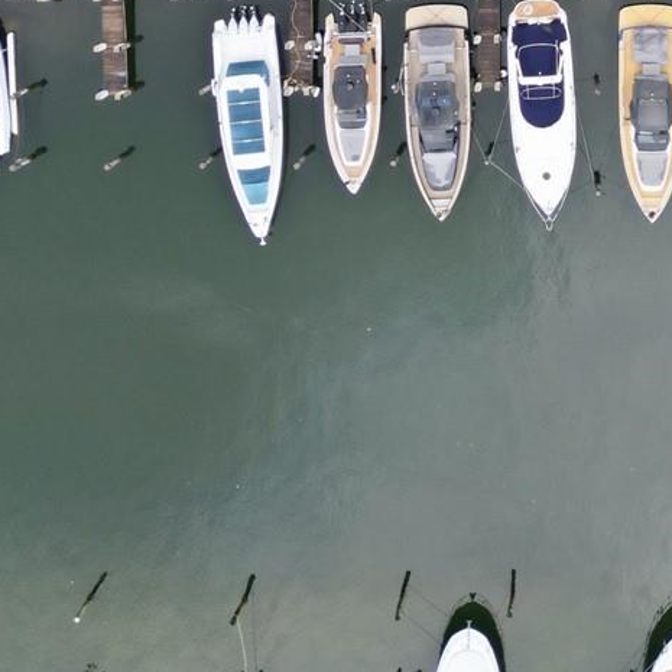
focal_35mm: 73
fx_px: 1603
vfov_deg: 21.7
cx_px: 584
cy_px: -159
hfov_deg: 23.2
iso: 140
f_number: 1.7
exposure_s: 1/1500
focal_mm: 6.7
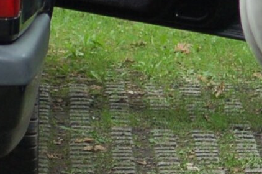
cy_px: -42
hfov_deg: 3.7
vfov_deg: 2.5
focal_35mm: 547
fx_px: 3975
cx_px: -237
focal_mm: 70
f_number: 4
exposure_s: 1/200
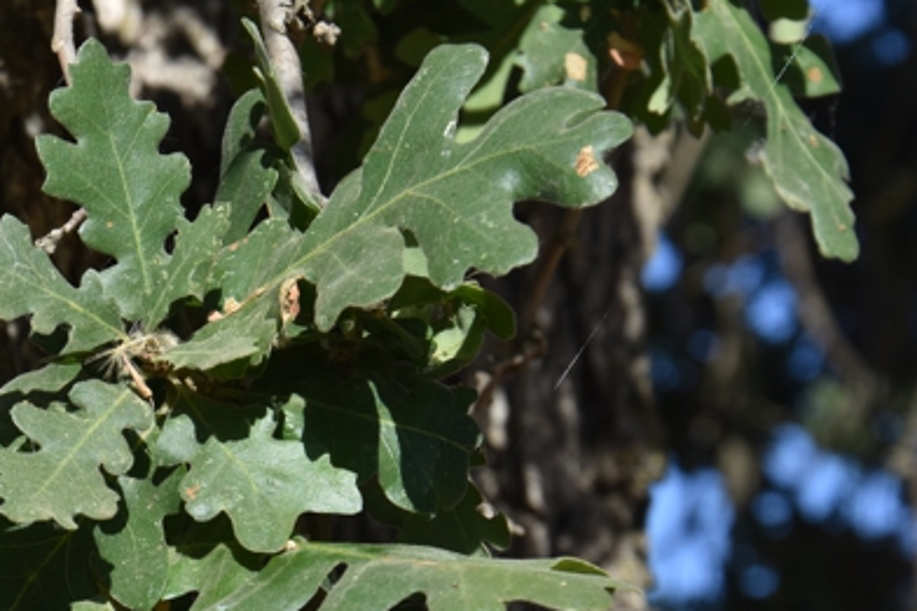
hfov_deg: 10.2
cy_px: 565
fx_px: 5143
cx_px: 182
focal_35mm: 202
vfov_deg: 6.8
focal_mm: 66
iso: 320
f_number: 8
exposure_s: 1/500
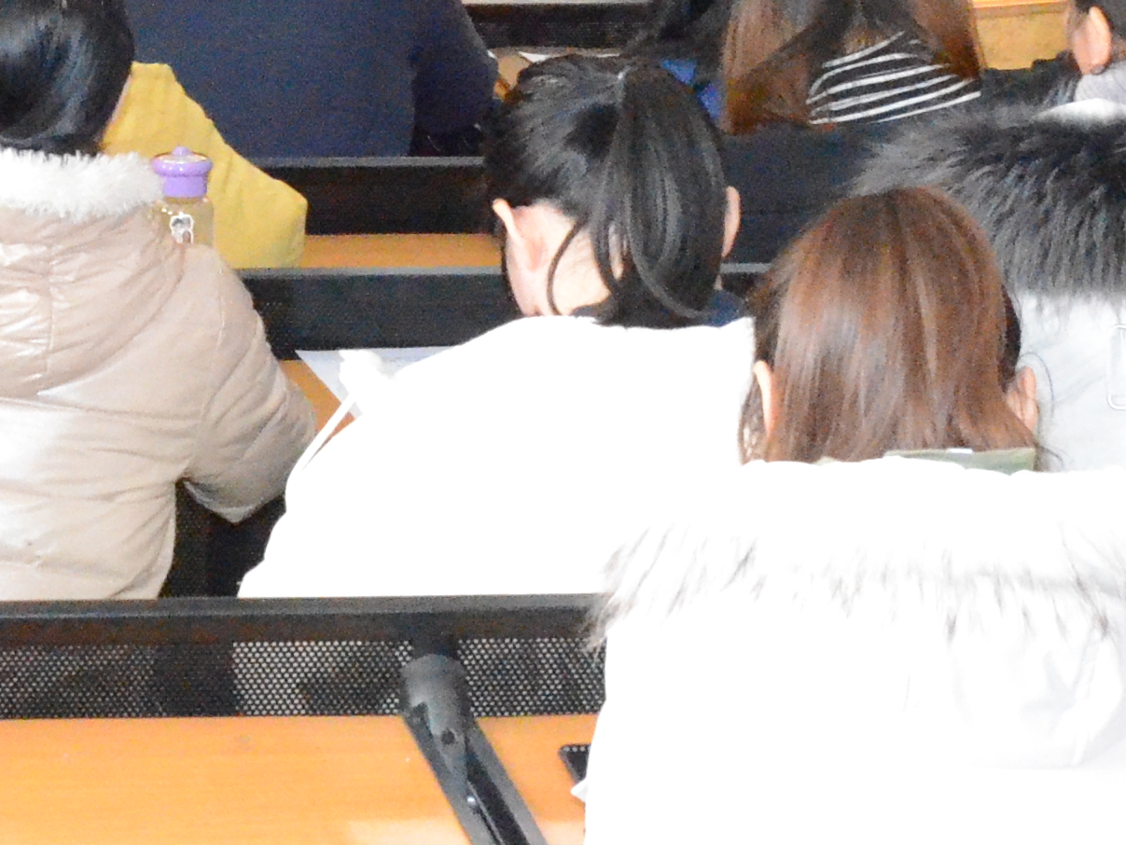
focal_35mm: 141
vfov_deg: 10.3
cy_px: -204
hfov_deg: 13.4
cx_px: -438
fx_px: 4588
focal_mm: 24
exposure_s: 1/80
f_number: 9
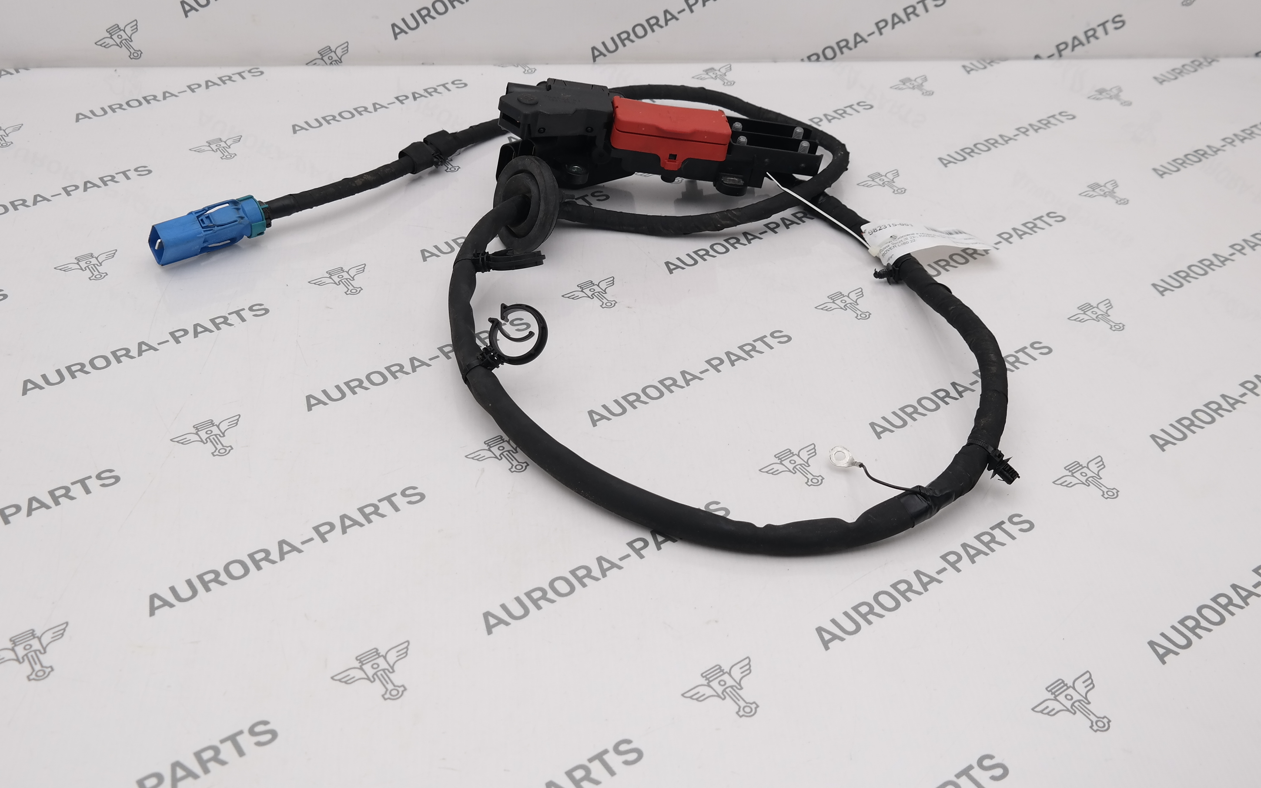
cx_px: 649
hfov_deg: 48.2
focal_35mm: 41
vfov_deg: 31.1
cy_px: 306
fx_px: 1409
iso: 100
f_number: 4
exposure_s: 1/125
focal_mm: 20
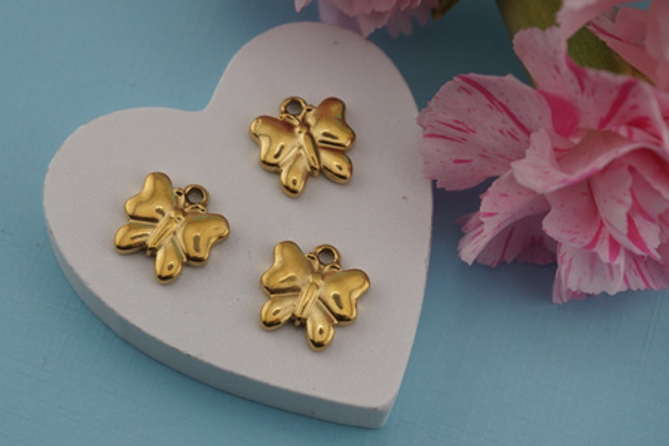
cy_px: 223
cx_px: 334
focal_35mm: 64
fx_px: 1199
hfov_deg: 31.2
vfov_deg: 21.1
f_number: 6.3
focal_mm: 43
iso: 100
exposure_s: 1/125
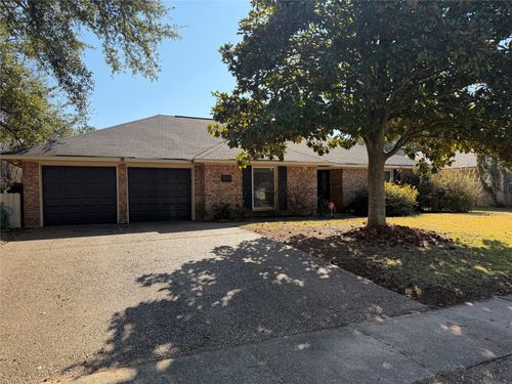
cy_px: 192
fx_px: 355
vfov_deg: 56.8
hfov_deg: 71.6
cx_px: 256
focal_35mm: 24
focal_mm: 6.76
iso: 100
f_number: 1.78
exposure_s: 1/2232
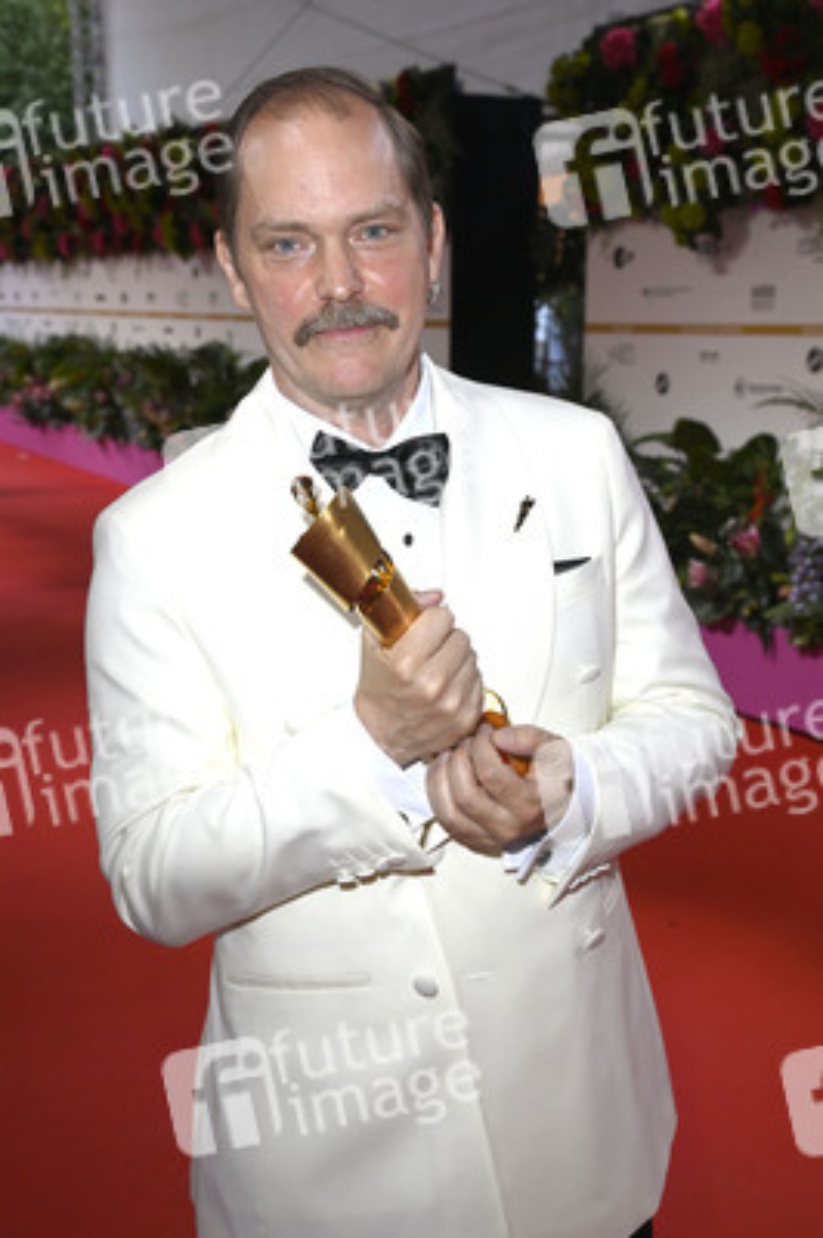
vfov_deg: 41.1
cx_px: 412
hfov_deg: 28.0
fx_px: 1649
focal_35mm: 48
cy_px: 619
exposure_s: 1/250
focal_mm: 48
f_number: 6.3
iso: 640
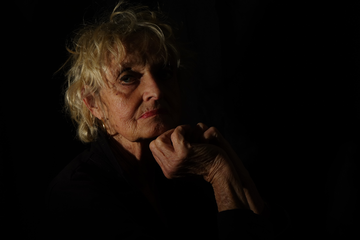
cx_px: 180
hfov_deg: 35.1
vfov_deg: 23.8
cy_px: 120
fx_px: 570
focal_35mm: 57
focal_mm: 21.05
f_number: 5
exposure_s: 1/1.6
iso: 100
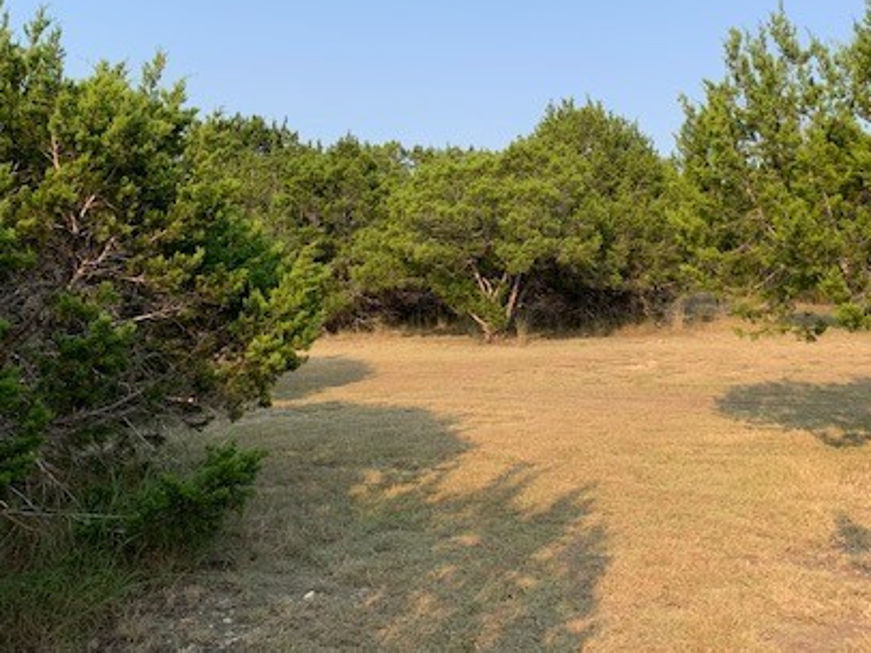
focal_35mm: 41
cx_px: 461
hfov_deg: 45.8
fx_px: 1031
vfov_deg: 34.8
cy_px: 215
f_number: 1.8
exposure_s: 1/1076
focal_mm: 4.25
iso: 25
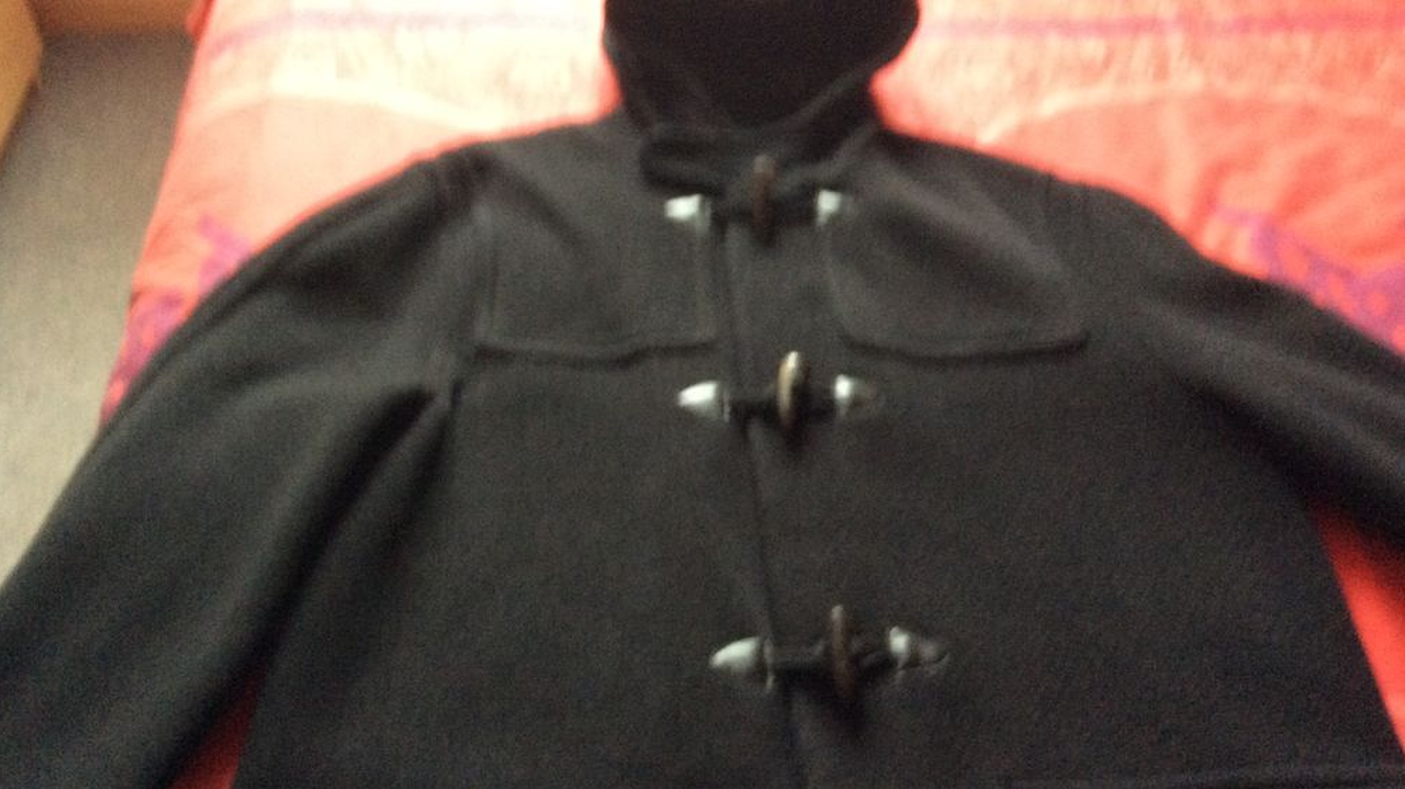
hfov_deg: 56.6
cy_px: 437
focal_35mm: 35
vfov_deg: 33.7
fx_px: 1304
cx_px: 702
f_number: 2.4
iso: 250
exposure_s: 1/17
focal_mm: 3.3
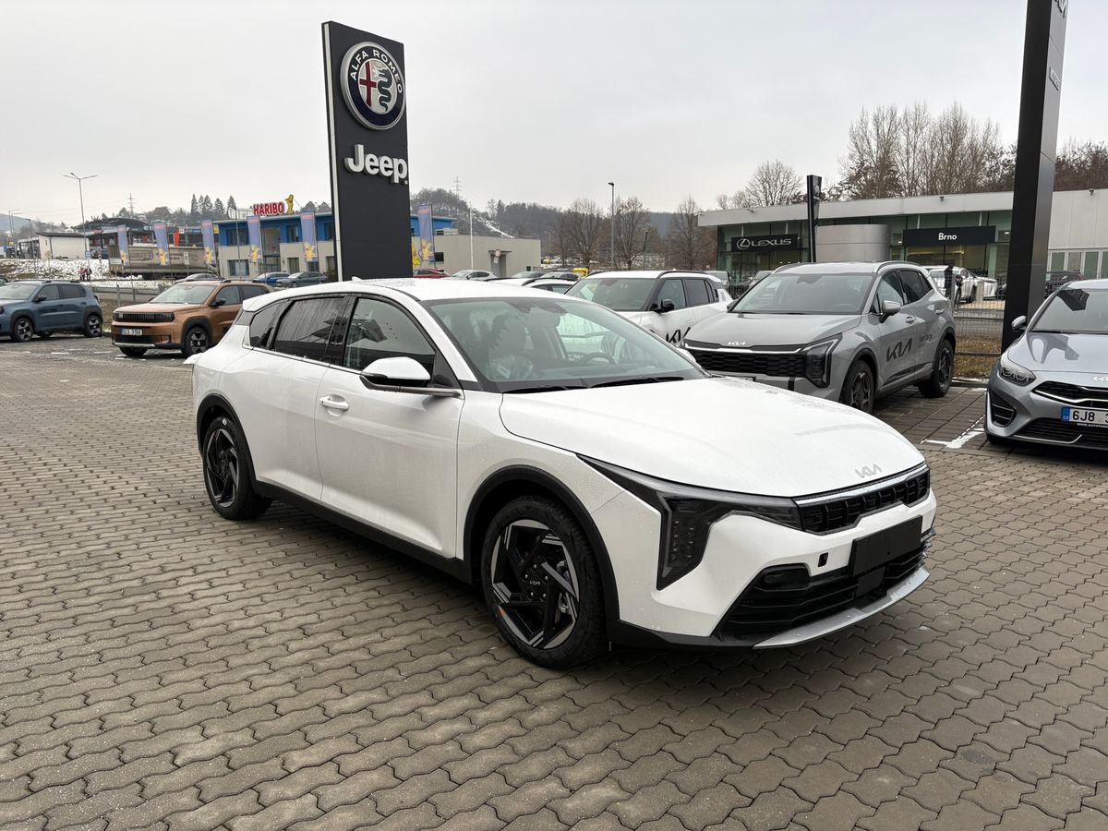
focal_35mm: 26
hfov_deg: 67.3
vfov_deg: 53.1
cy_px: 416
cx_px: 554
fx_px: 832
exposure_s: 1/258
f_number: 1.6
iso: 40
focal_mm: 5.96
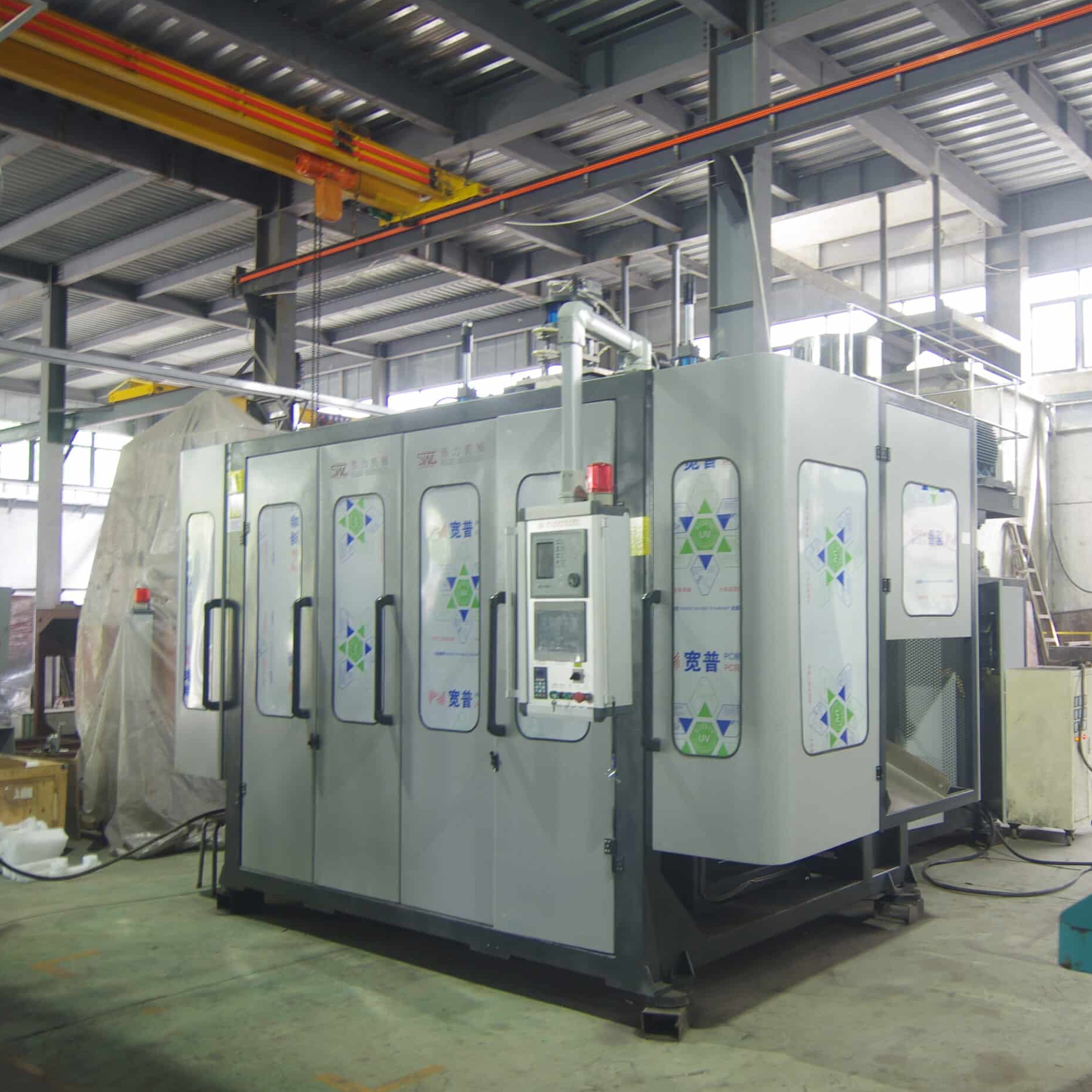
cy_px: 560
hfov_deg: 53.5
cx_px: 730
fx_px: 1059
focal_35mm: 30
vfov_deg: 54.6
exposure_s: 1/5
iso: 160
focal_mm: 15
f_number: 4
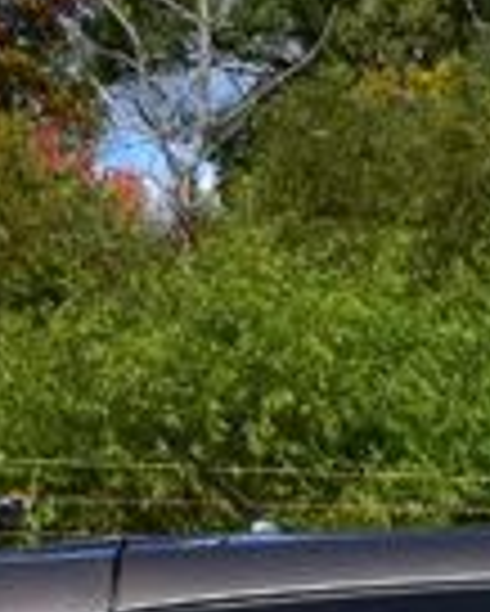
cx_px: 913
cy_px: 1372
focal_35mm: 318
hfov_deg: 4.8
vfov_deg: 5.9
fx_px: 5758
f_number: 11
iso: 200
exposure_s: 1/500
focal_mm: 30
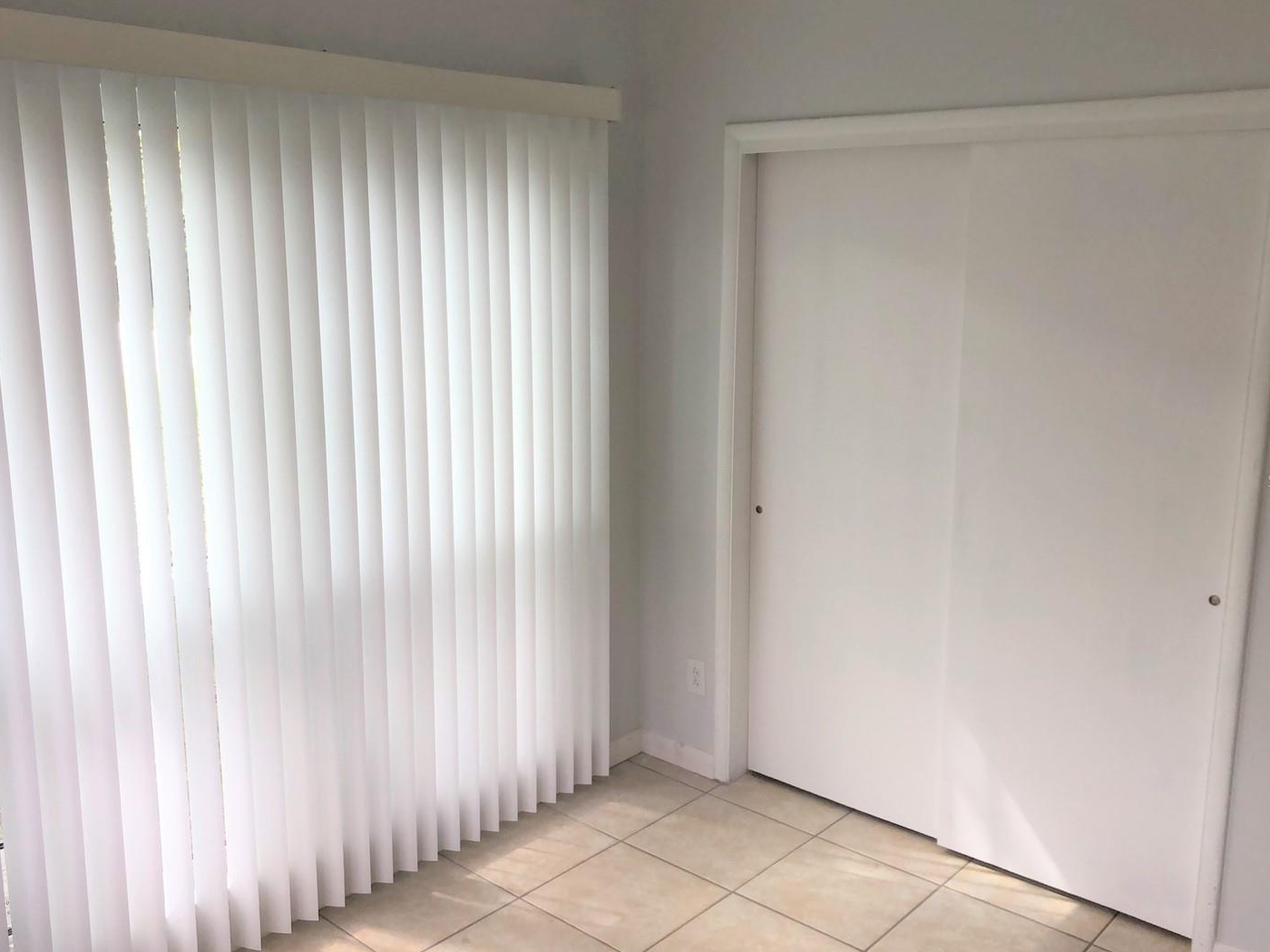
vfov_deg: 44.2
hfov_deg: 56.8
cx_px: 628
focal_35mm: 32
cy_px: 481
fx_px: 1174
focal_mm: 4
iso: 50
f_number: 1.8
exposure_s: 1/120
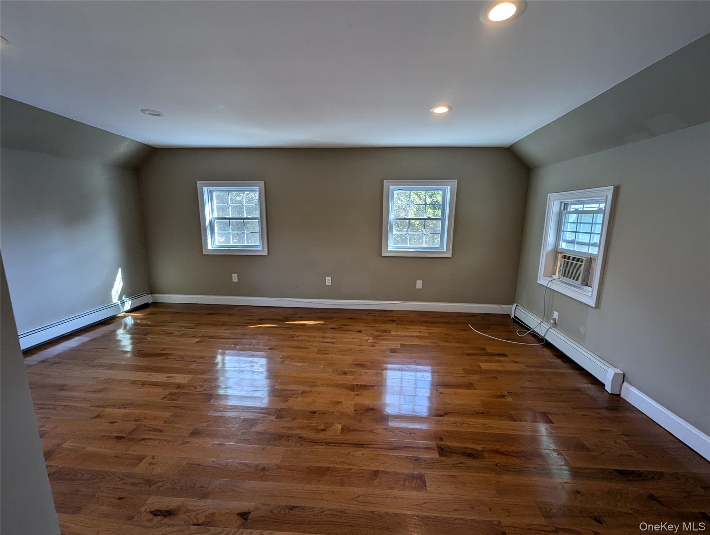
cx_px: 355
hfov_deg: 106.1
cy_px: 268
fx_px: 267
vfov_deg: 90.1
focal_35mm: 13
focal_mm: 1.95
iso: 88
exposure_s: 1/120
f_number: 2.2
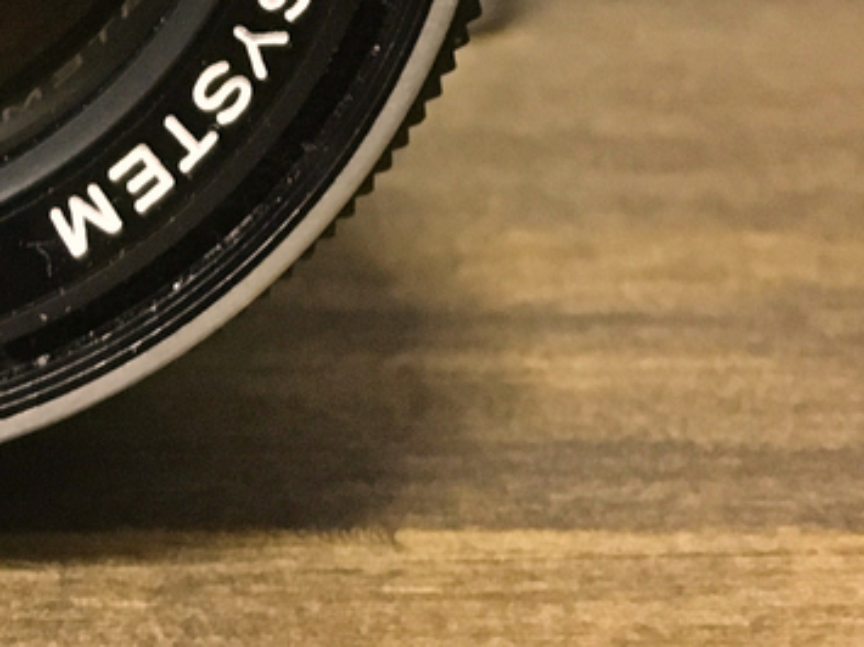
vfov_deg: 13.9
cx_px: -277
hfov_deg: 18.6
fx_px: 2445
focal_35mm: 98
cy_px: -390
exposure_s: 1/15
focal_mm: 4.2
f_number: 2.2
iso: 500
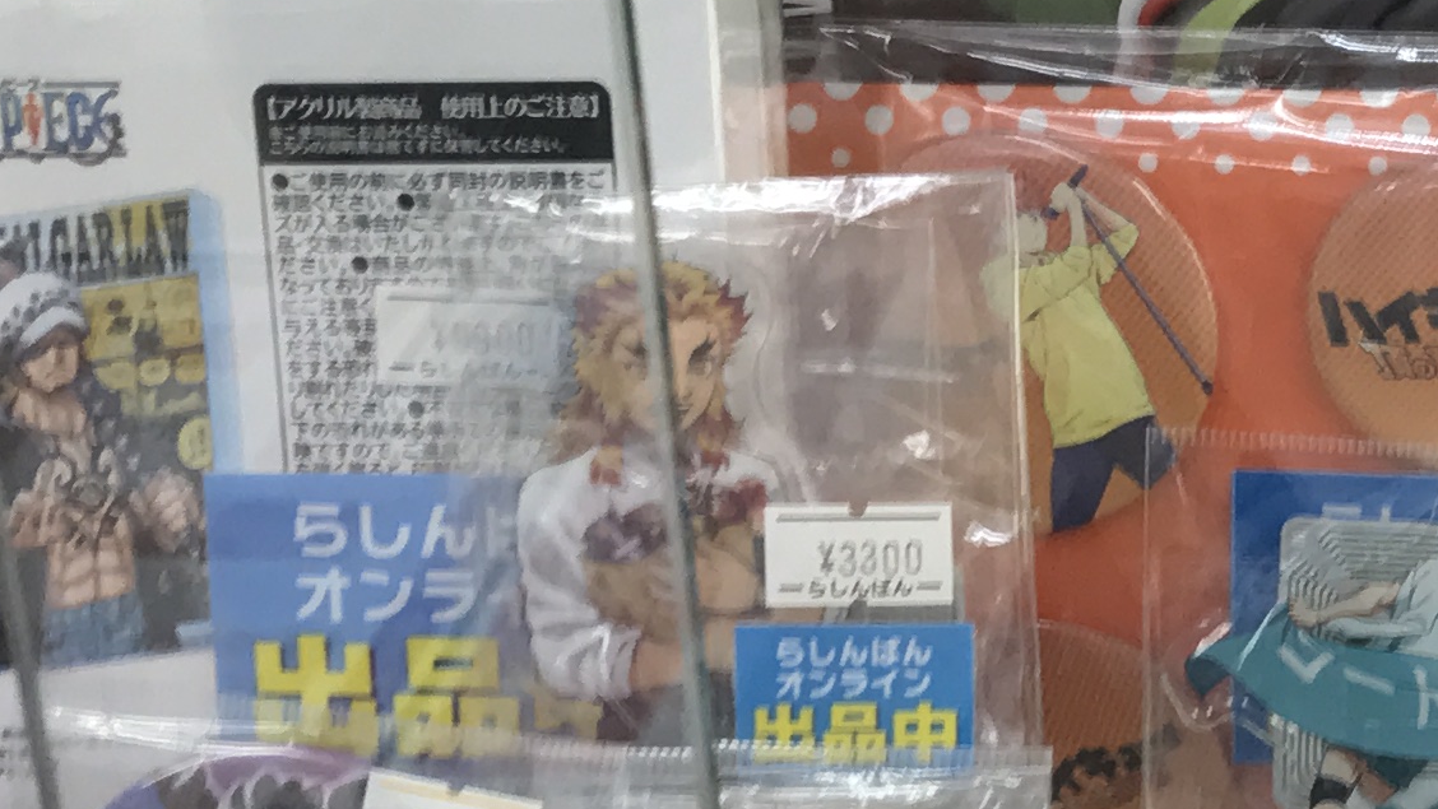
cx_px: 1836
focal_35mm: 109
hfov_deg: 18.4
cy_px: 256
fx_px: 4157
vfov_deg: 11.1
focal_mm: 3.99
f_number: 1.8
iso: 32
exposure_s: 1/60
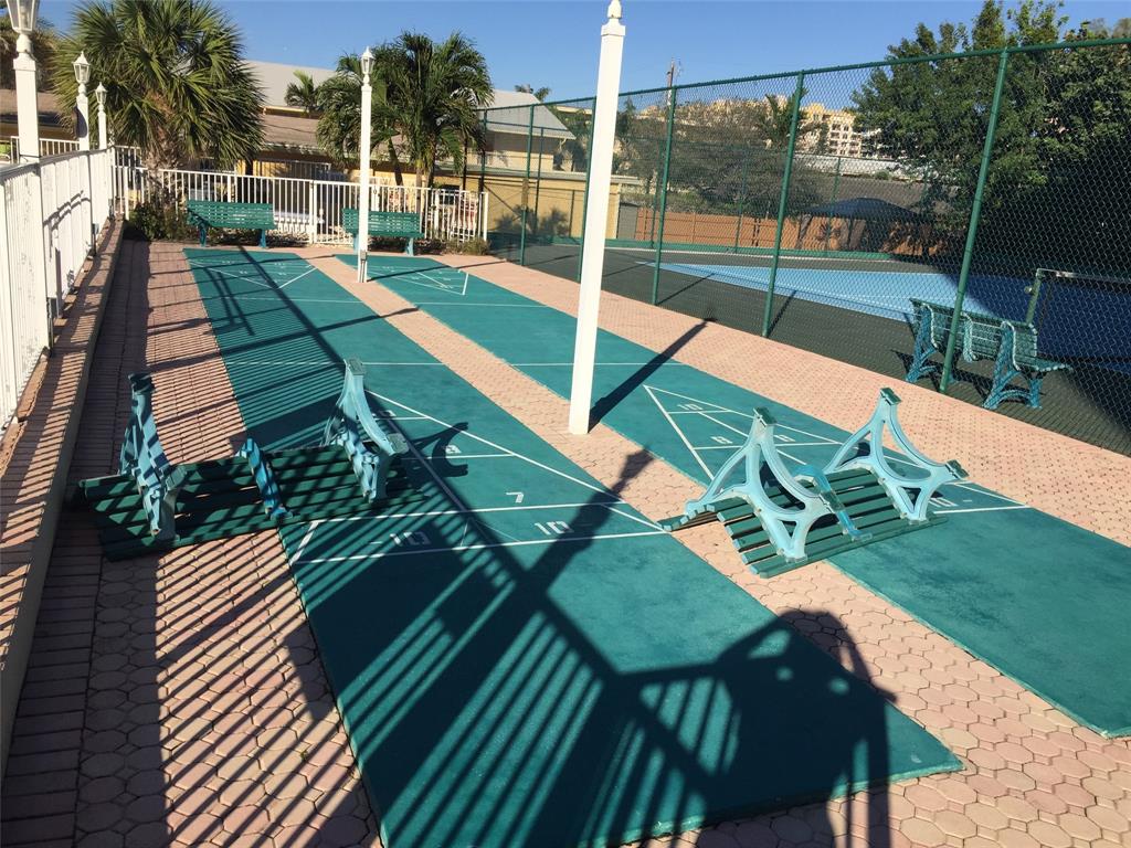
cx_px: 566
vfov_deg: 48.2
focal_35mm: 29
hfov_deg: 61.7
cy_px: 424
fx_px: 948
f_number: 2.2
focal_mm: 4.15
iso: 32
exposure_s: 1/2825
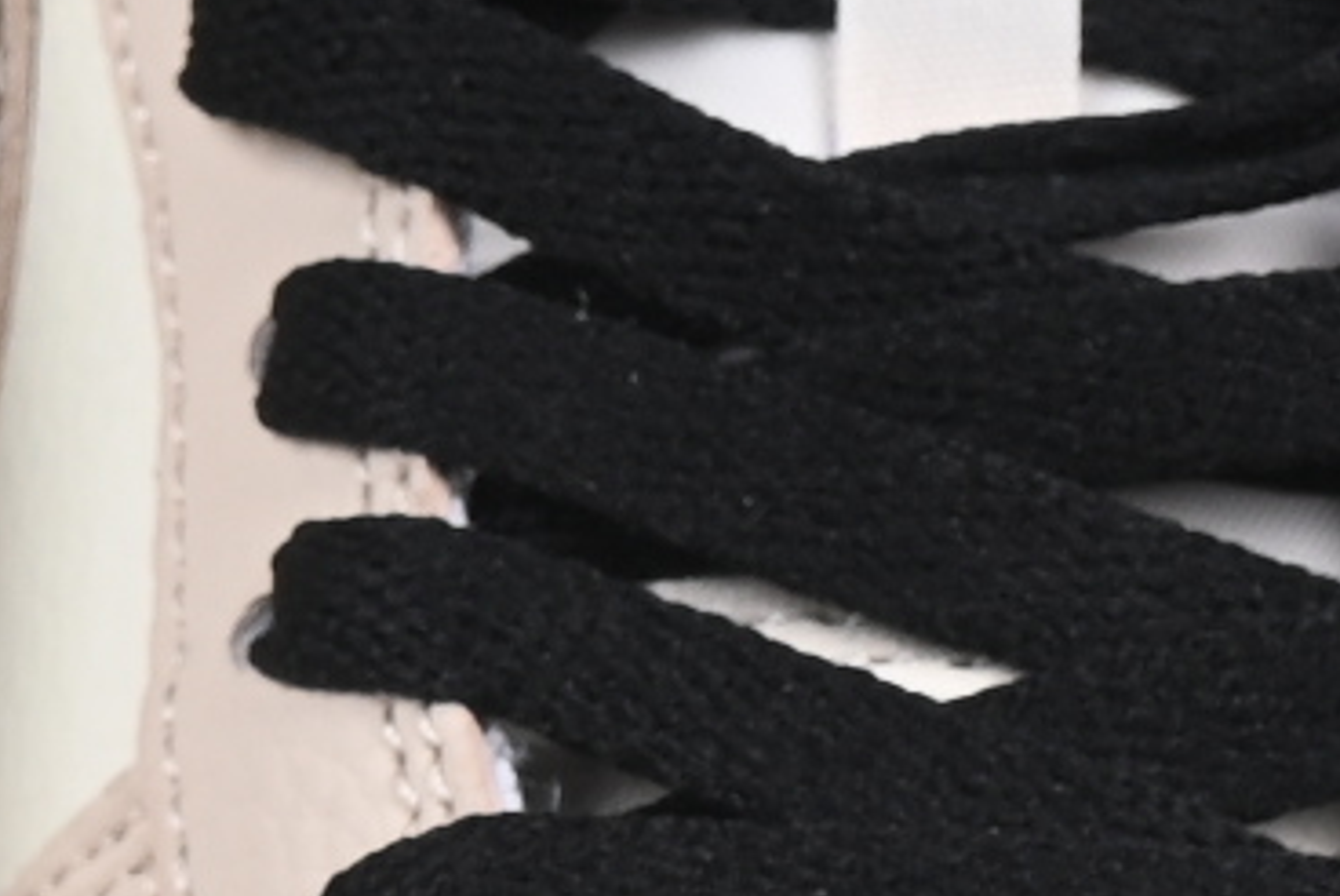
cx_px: -251
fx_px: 21121
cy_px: 1136
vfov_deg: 2.4
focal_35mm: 567
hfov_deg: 3.6
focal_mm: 50
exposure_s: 1/80
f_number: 8
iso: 160
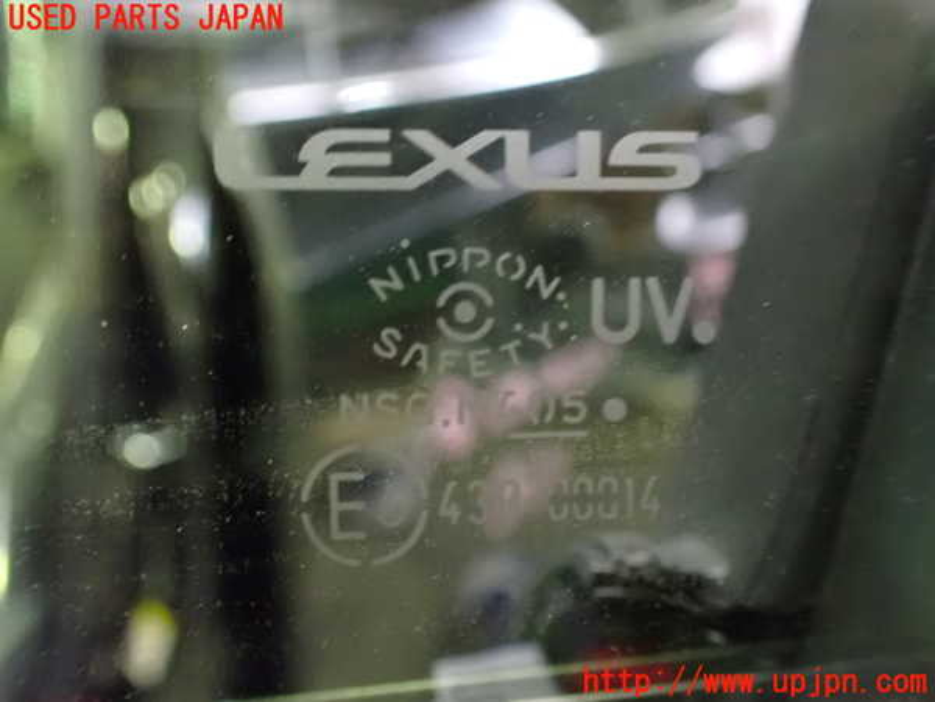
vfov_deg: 46.8
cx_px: 468
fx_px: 810
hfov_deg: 60.0
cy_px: 351
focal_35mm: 30
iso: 1600
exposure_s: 1/25
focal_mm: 5.4
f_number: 2.3
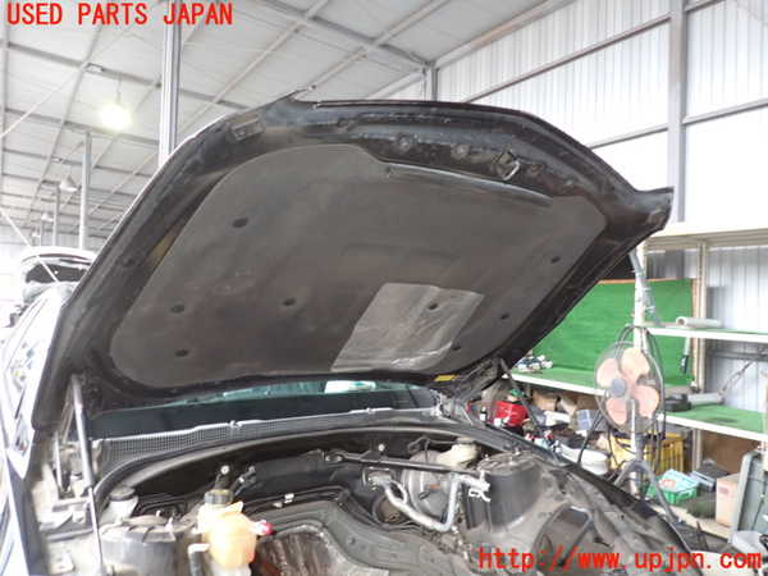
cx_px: 384
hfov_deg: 69.4
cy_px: 288
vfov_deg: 54.9
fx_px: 555
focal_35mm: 25
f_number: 2
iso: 250
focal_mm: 4.5
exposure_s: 1/30
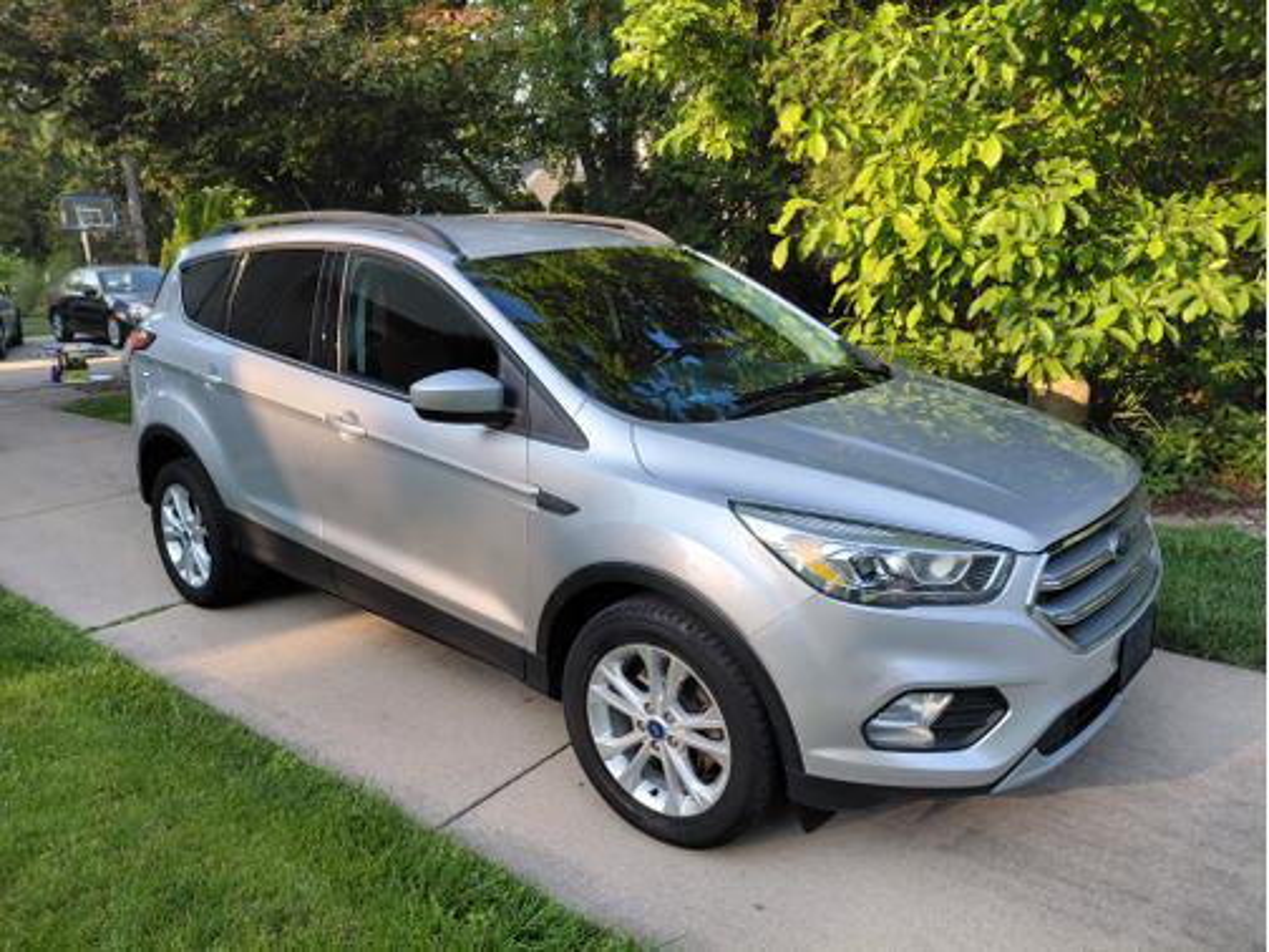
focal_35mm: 25
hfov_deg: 69.4
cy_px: 476
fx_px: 916
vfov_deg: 54.9
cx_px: 634
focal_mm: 4.69
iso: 50
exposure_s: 1/668
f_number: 1.8
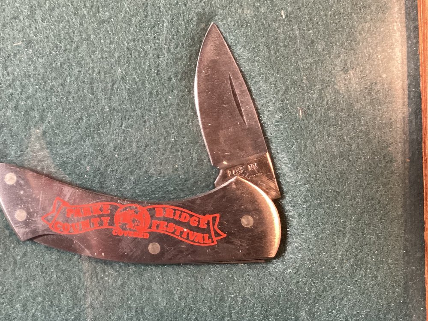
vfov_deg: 30.8
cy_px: 202
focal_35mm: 47
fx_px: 581
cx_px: 104
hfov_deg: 39.3
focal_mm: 3.3
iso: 200
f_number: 2.4
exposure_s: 1/50
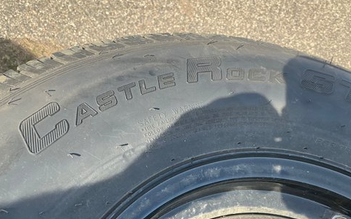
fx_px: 373
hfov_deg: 50.2
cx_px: 147
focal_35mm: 39
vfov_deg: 32.6
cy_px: 140
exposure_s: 1/562
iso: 25
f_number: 1.8
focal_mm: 3
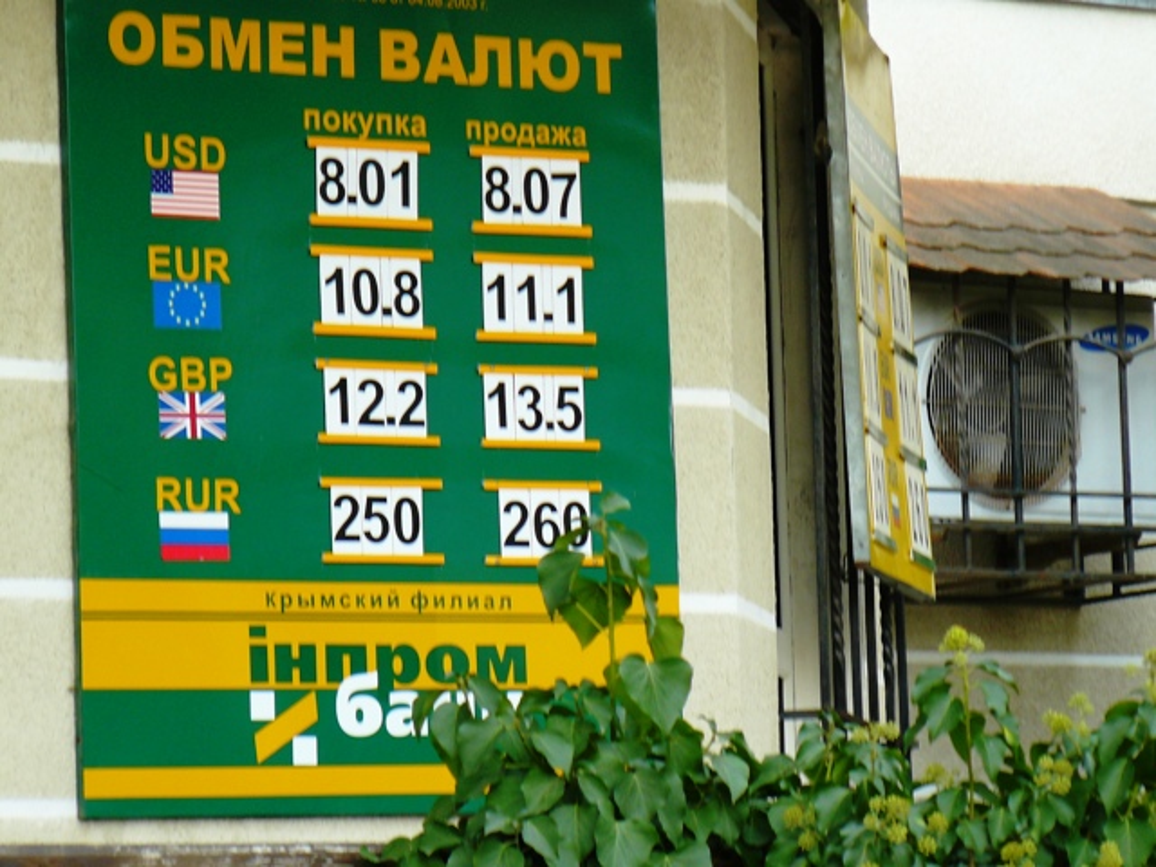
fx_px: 6479
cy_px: 434
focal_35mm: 194
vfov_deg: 7.7
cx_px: 578
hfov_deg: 10.2
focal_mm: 32.3
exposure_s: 1/50
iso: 100
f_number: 3.3
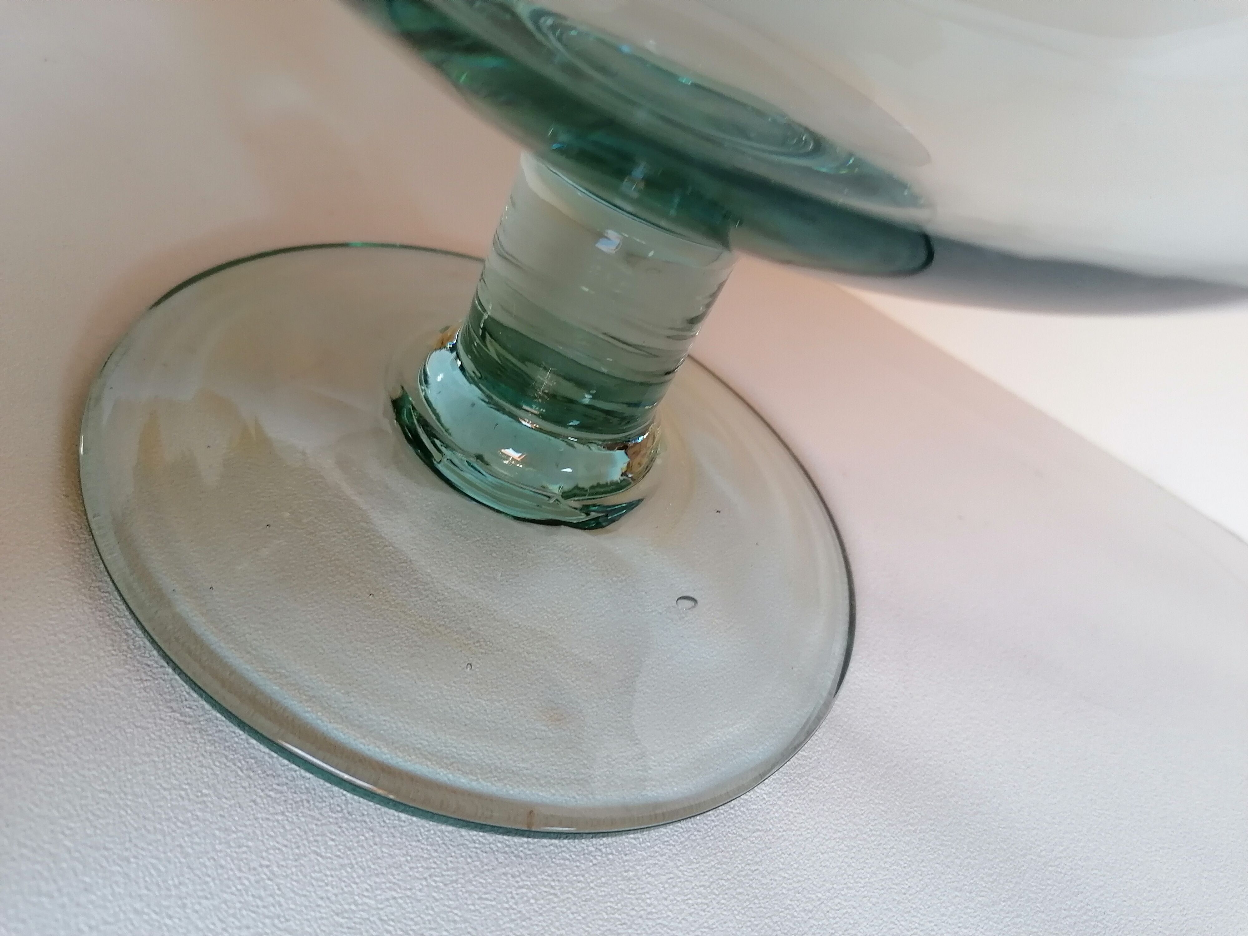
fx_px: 973
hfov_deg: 65.3
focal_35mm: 27
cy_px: 468
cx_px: 624
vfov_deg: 51.4
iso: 125
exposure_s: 1/33.3
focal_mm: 4.75
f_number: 1.8
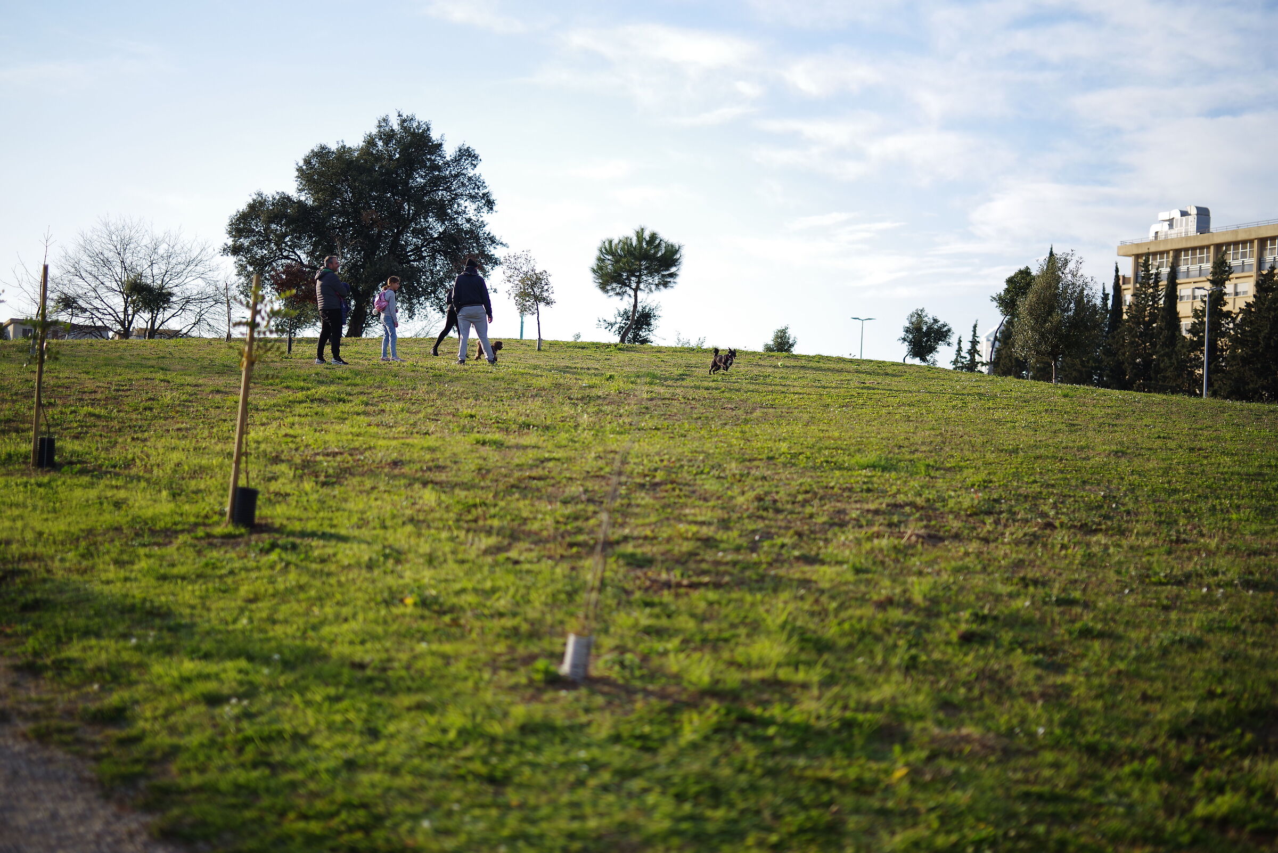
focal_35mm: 50
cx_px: 639
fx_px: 1776
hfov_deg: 39.6
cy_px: 426
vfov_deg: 27.0
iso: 100
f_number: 1.4
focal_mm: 50
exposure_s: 1/3200
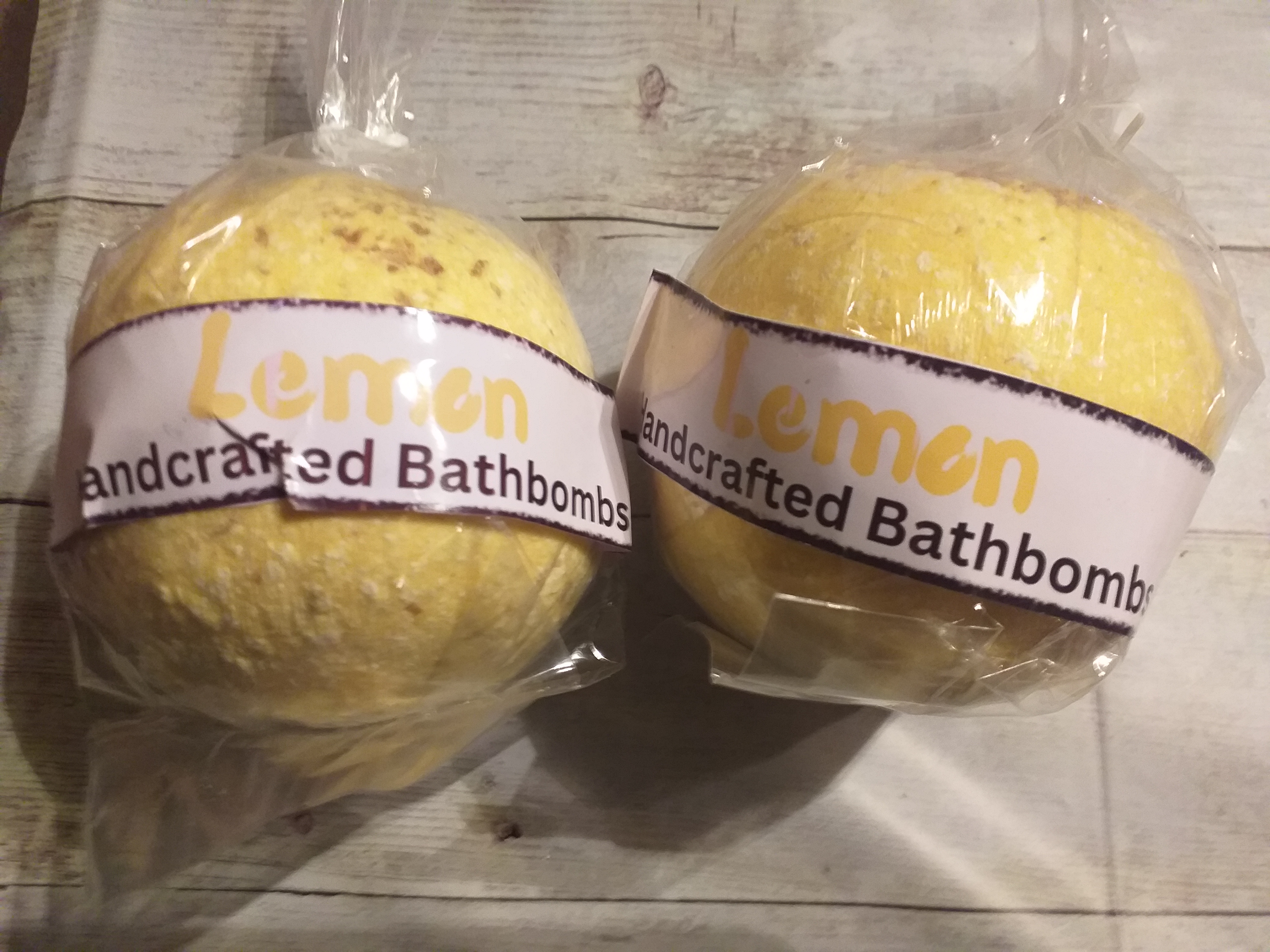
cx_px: 635
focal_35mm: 27
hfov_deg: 65.3
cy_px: 476
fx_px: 991
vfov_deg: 51.4
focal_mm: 3.6
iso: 200
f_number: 1.9
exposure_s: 1/25
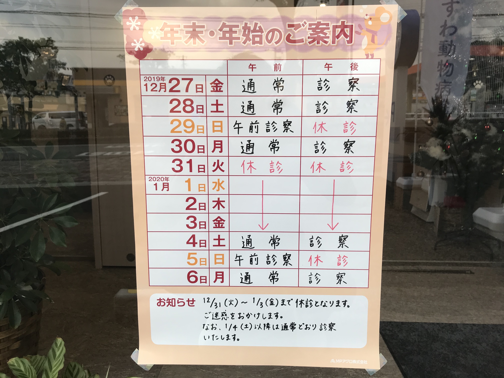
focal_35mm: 28
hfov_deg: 63.4
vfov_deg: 49.7
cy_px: 189
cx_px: 252
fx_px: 408
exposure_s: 1/185
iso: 20
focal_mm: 3.99
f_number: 1.8
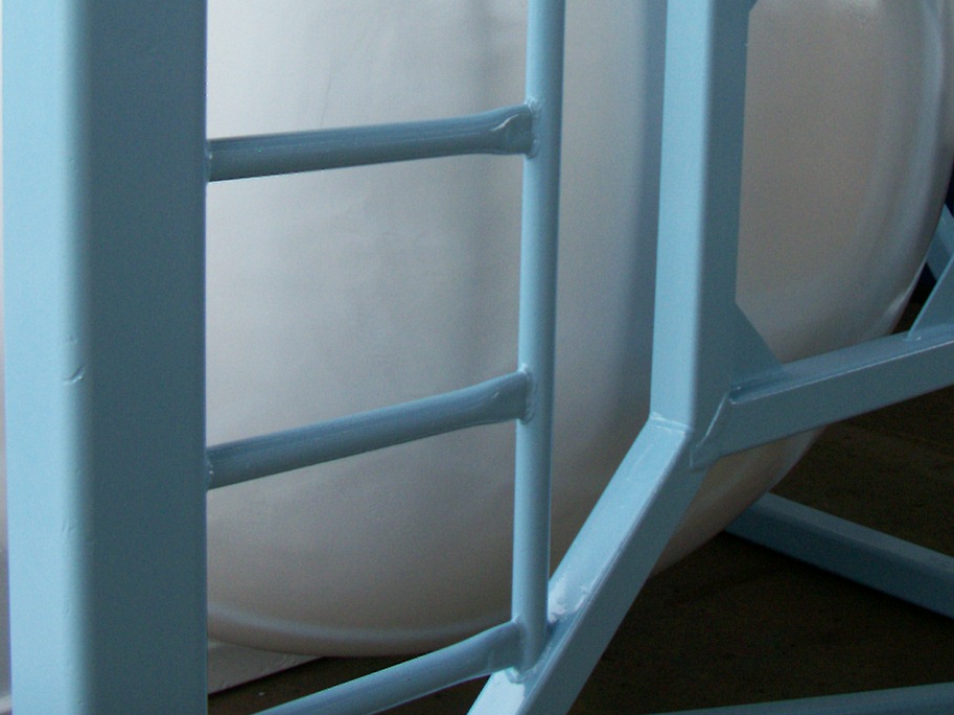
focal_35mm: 62
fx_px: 1708
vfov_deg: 23.0
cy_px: 64
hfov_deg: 31.1
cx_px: 569
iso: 80
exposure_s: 1/454
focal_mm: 5.6
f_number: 2.7
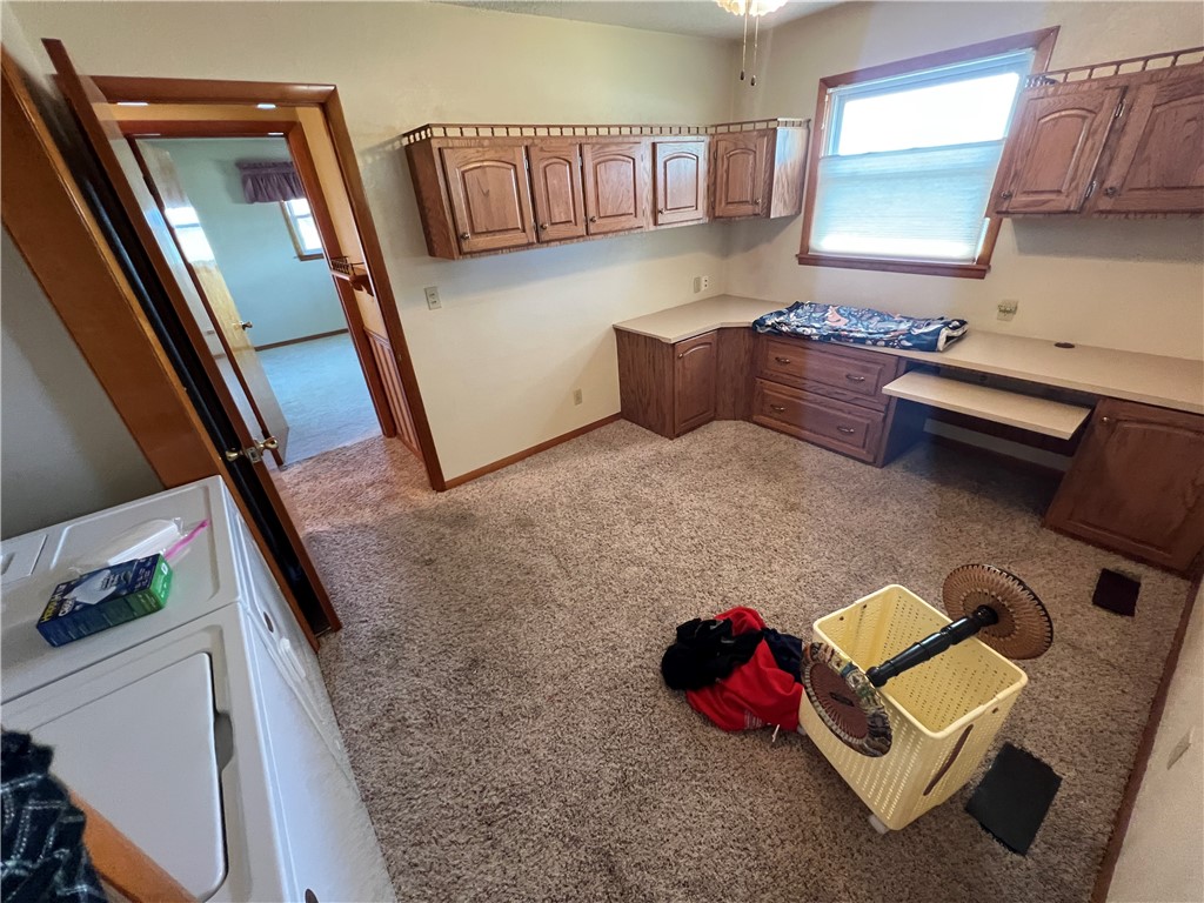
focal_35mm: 13
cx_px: 602
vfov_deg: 89.9
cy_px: 452
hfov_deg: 106.2
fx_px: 452
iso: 500
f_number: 1.8
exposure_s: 1/60
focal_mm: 1.57
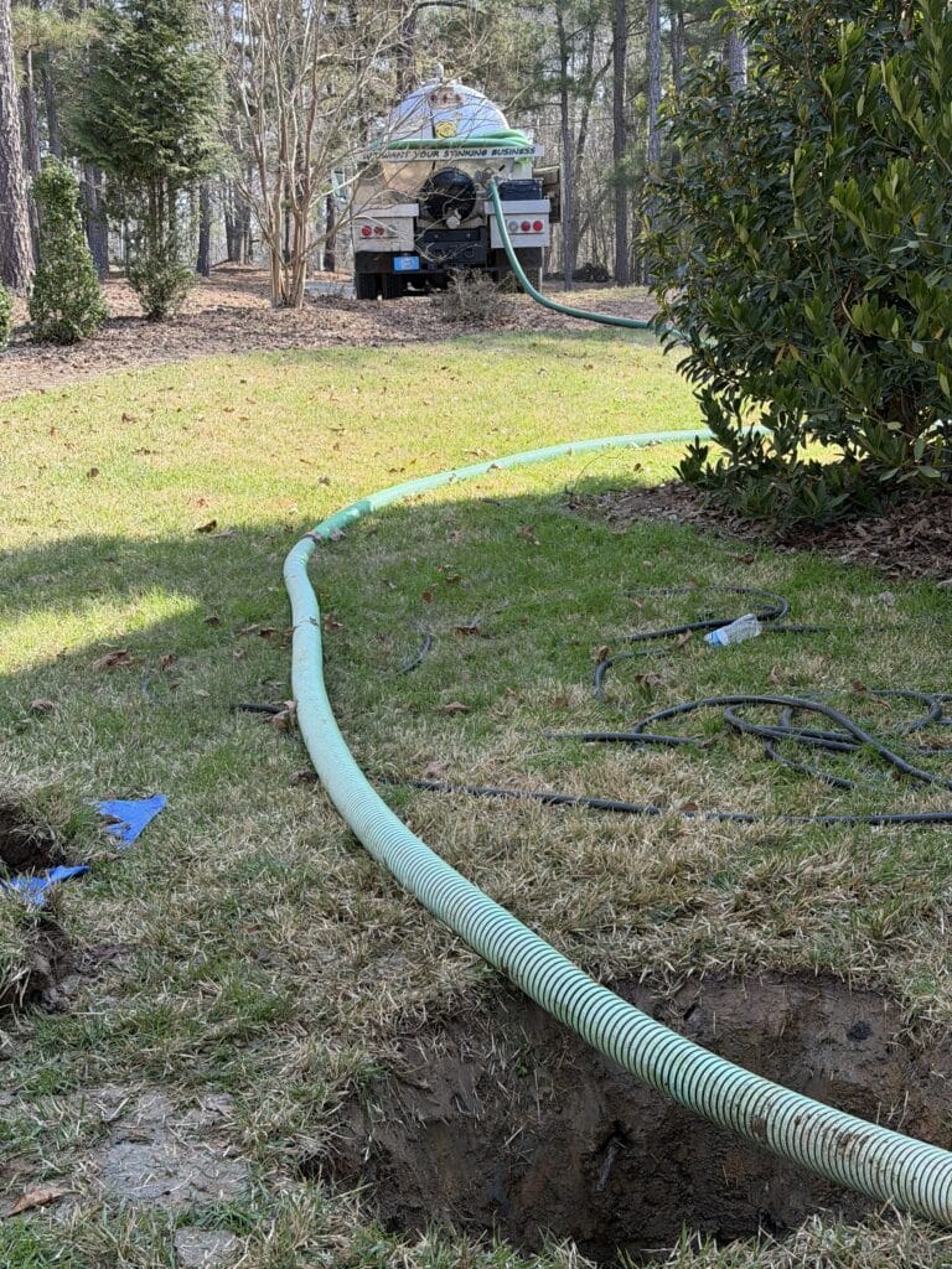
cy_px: 634
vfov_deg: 39.7
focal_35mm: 48
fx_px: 1760
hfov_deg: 30.3
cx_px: 476
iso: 64
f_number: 1.78
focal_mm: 6.76
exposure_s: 1/762
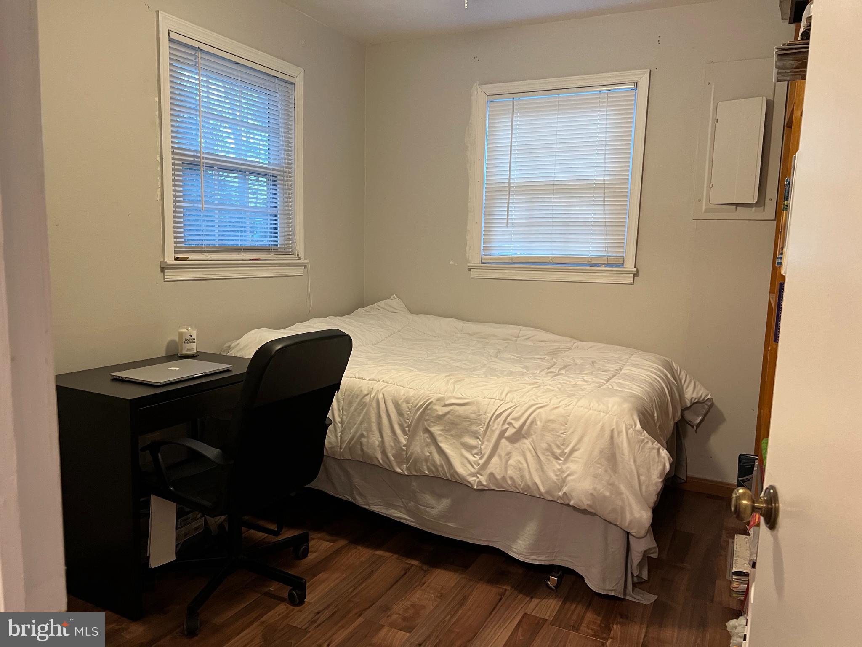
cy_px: 324
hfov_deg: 67.3
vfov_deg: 53.1
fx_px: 647
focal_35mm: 26
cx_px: 431
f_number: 1.5
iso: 250
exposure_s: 1/60
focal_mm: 5.7
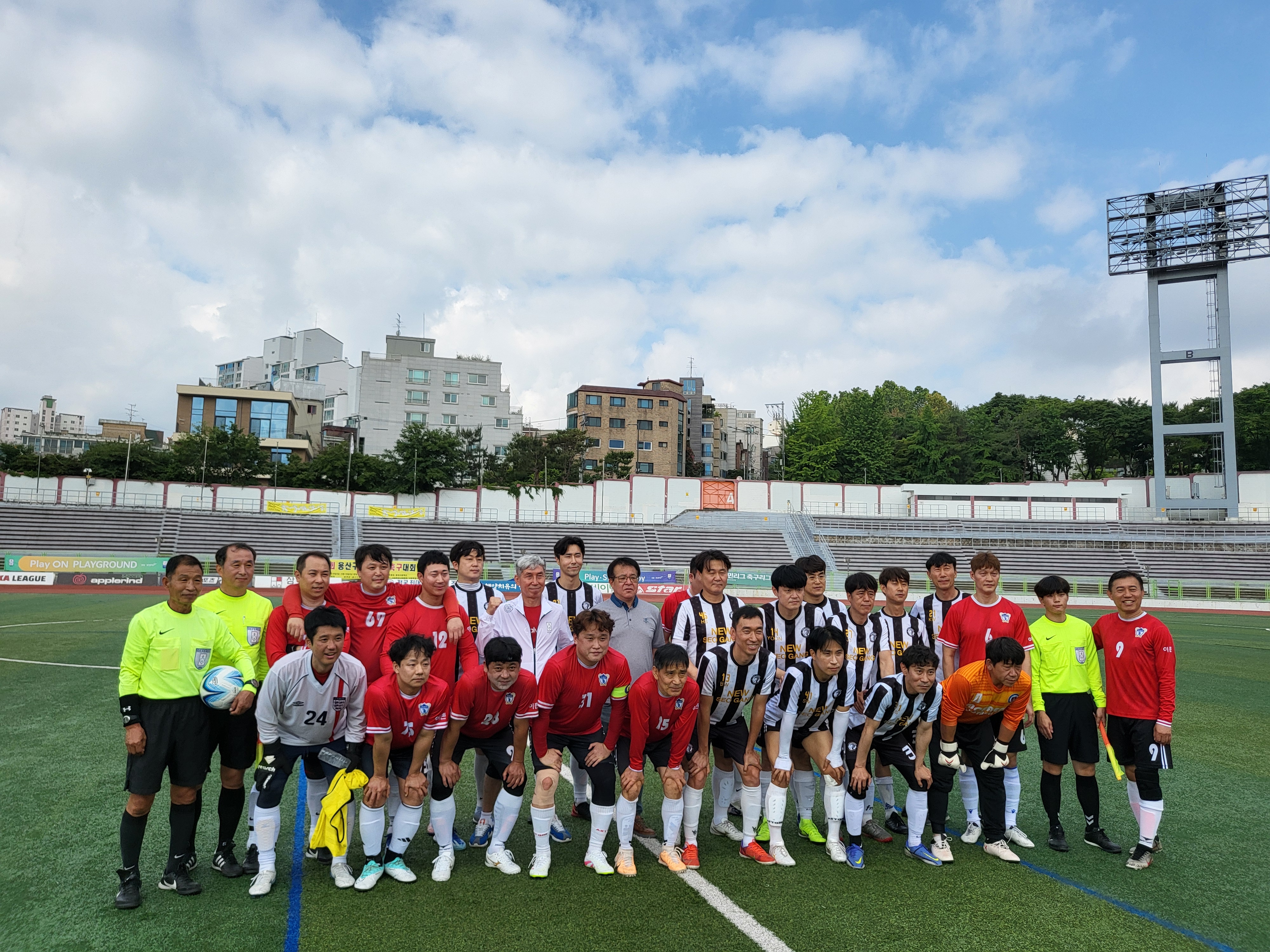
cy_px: 476
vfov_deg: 53.1
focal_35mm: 26
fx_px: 954
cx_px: 635
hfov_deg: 67.3
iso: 50
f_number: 1.8
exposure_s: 1/3363
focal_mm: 4.25
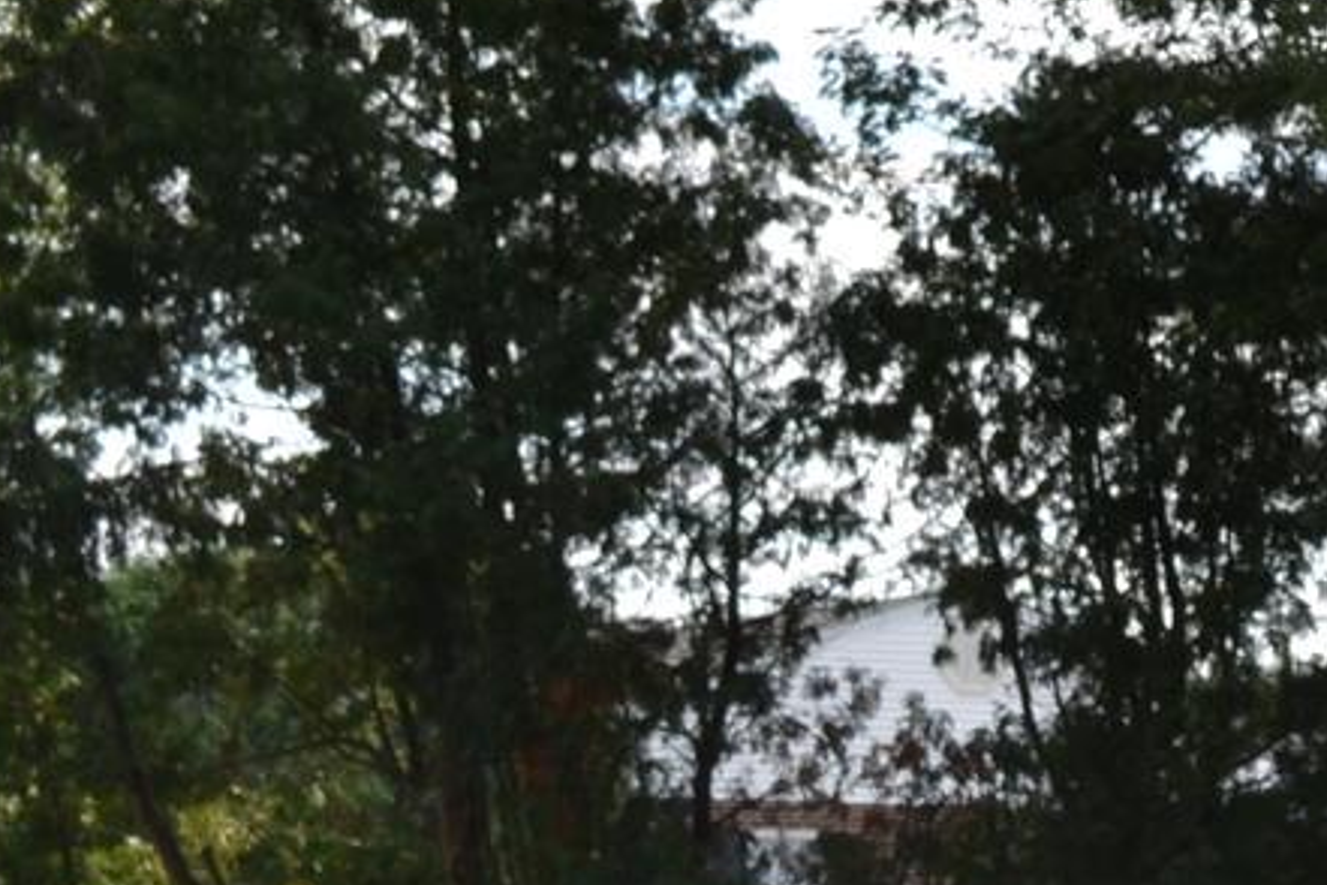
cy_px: 1287
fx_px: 8219
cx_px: 2946
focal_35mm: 223
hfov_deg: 8.6
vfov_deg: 6.1
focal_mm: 32
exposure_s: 1/200
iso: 100
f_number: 9
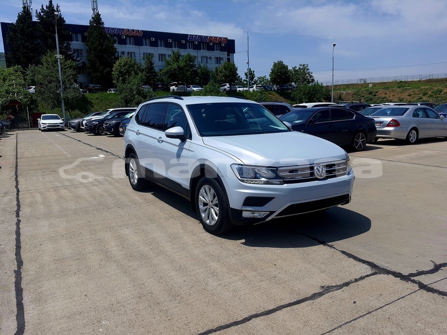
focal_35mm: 26
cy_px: 168
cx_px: 224
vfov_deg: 53.1
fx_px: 336
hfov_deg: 67.3
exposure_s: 1/5000
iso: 50
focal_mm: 4.32
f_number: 1.7
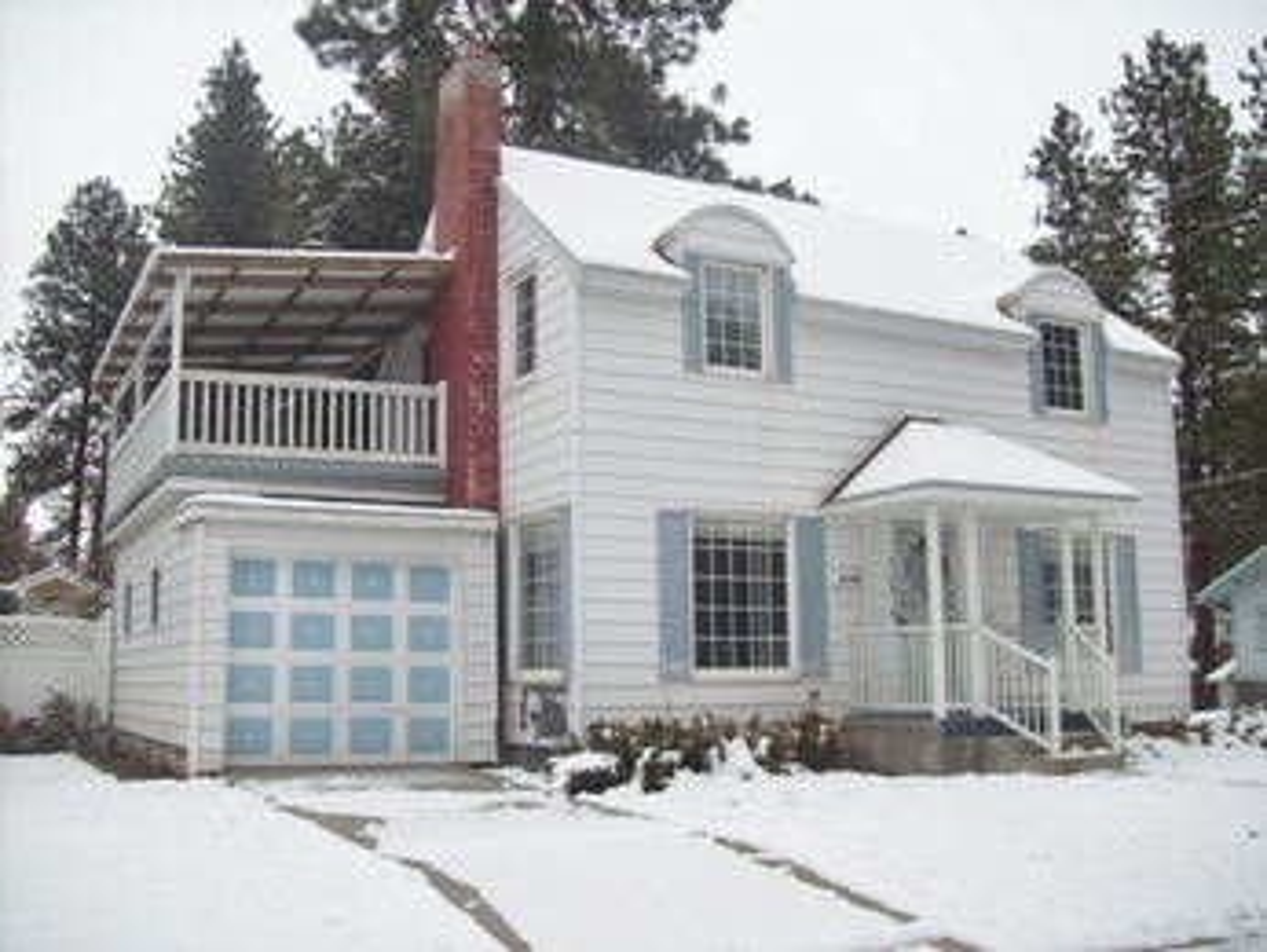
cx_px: 634
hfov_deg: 51.3
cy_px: 476
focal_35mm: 36
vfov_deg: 39.7
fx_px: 1319
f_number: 2.7
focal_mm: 6
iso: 80
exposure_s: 1/151
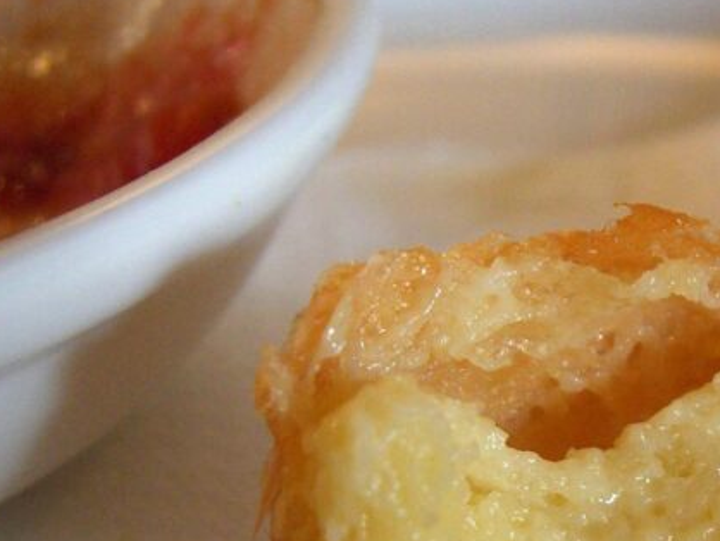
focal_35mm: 93
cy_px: 519
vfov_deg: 15.7
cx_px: 586
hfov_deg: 20.8
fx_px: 1935
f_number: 2.8
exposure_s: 1/30
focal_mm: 7.9
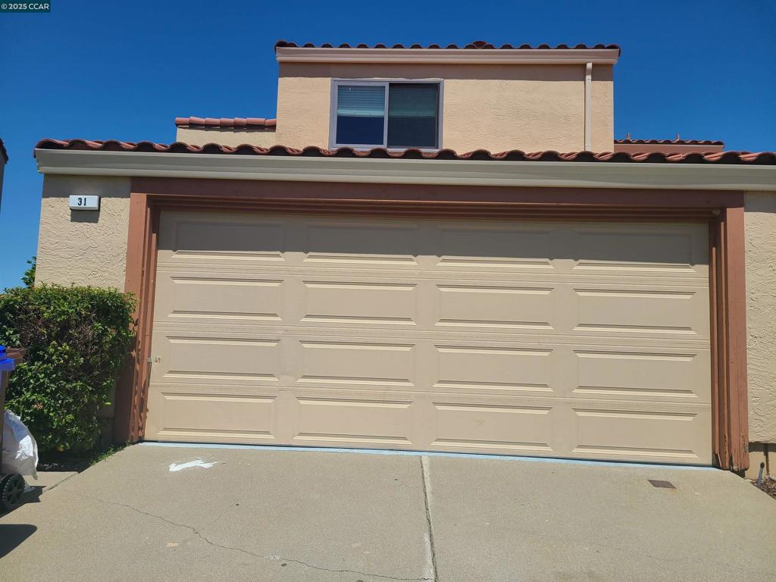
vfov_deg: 53.1
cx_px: 388
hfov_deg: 67.3
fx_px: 583
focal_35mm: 26
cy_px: 291
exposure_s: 1/3758
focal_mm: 5.4
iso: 40
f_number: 1.8
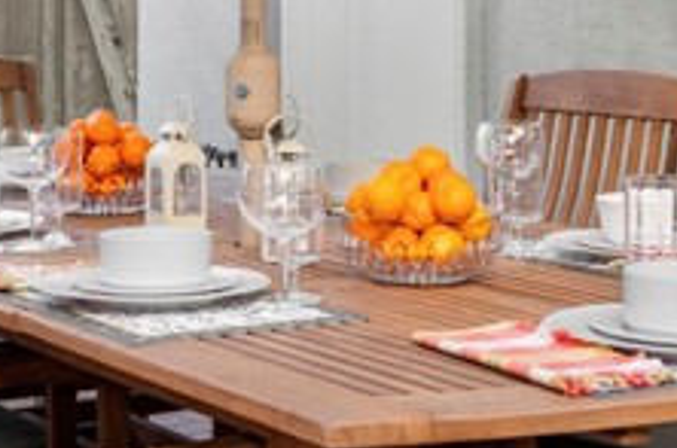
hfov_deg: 20.2
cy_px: -38
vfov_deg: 13.2
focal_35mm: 101
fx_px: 1895
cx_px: 271
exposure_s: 1/100
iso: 200
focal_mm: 35
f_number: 8
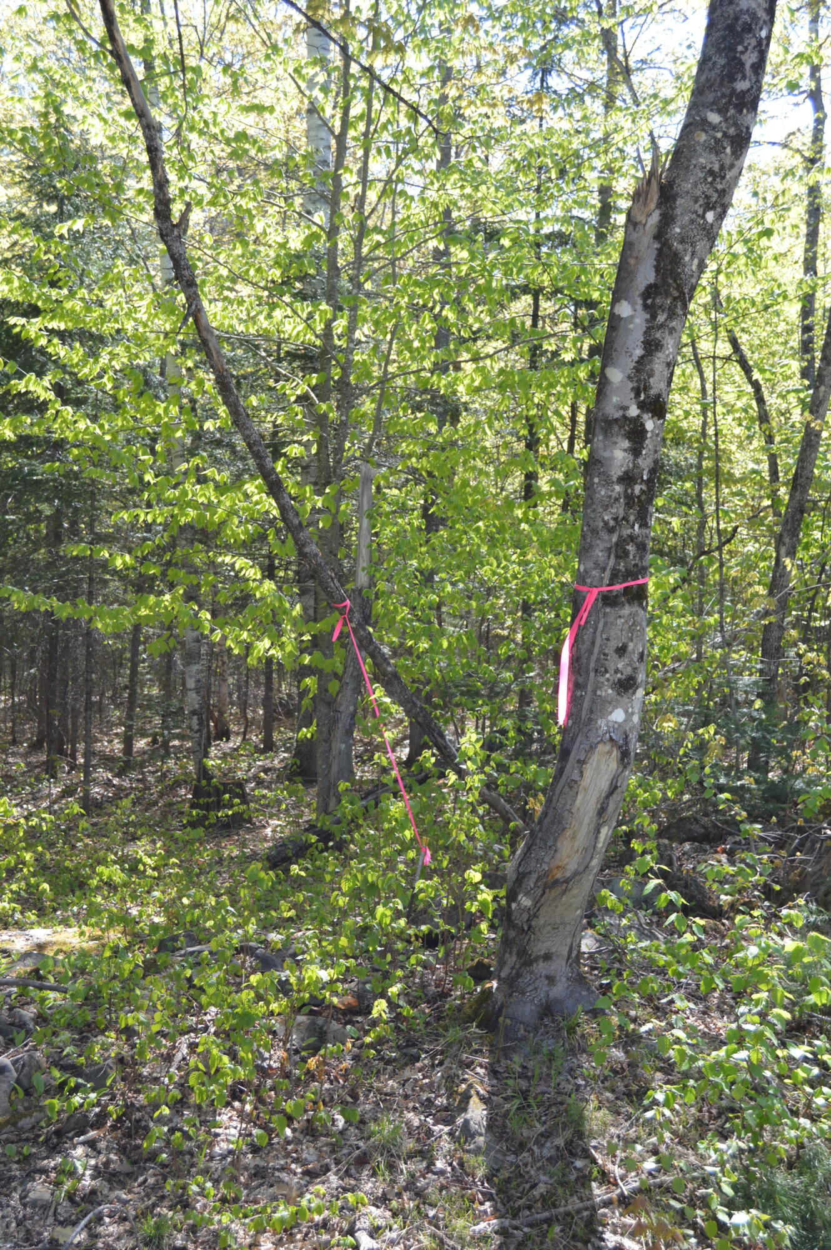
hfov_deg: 34.1
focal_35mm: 39
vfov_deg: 49.6
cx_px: 416
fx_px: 1353
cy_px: 625
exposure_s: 1/125
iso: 140
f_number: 5.6
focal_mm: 26
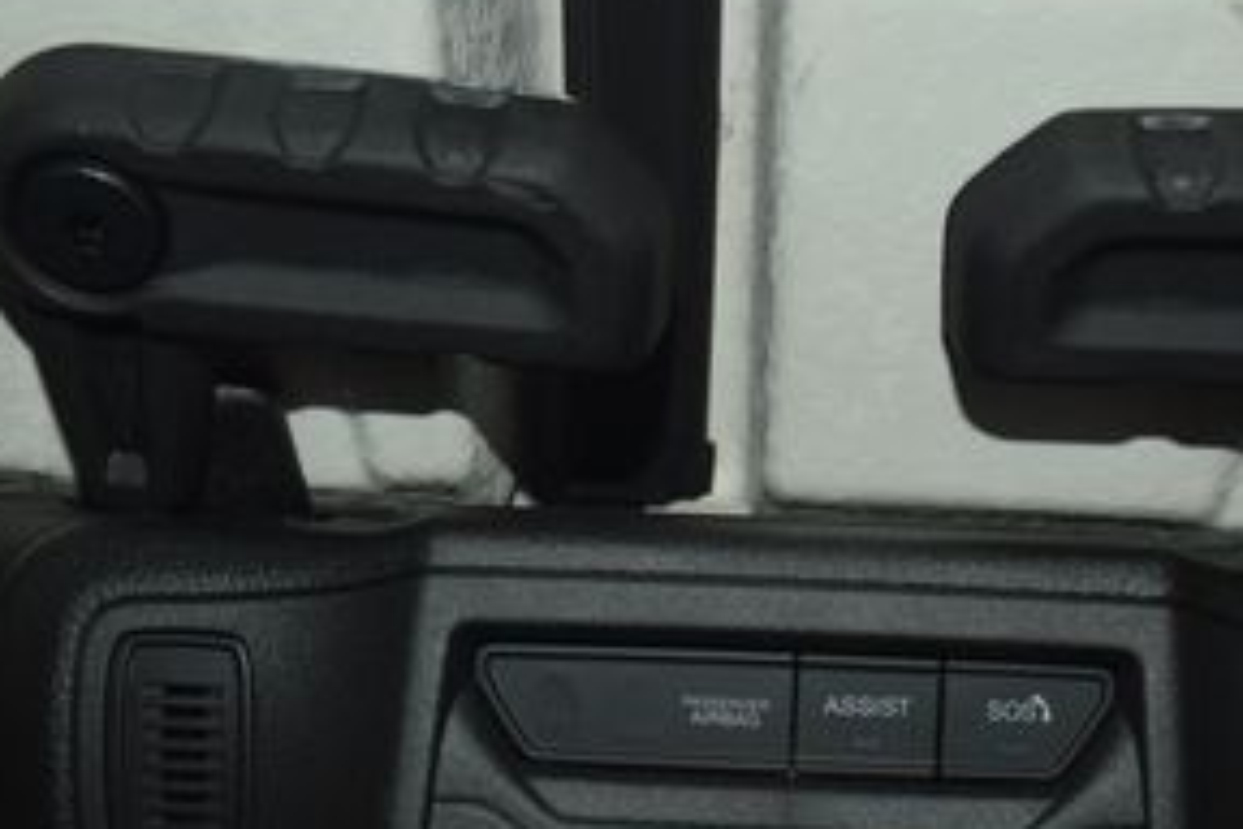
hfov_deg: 33.2
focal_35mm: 60
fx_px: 2072
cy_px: 723
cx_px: 798
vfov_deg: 22.2
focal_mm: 18
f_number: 3.5
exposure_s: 1/80
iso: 200
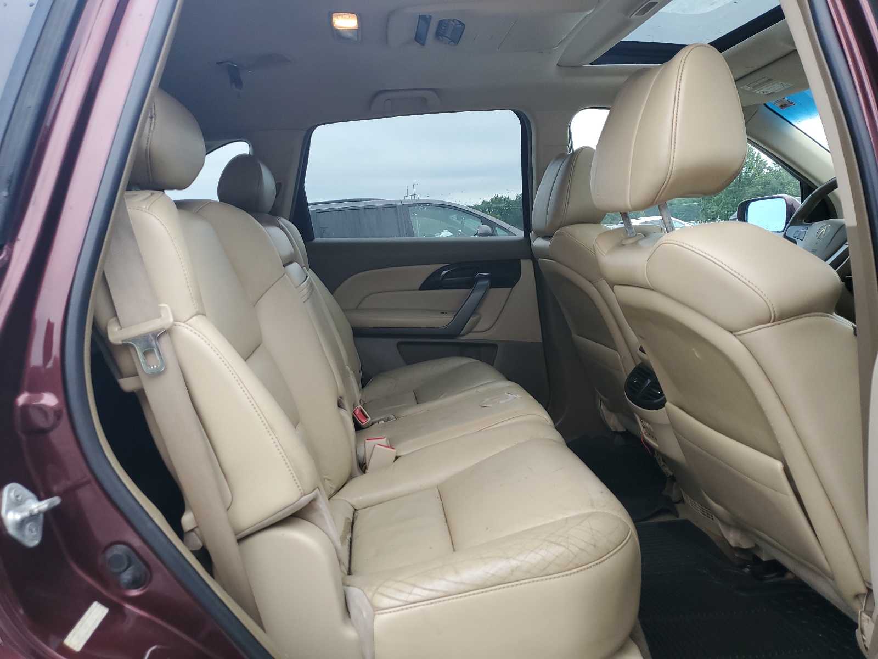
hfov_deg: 67.3
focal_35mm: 26
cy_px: 330
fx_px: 659
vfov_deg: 53.1
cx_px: 439
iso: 62
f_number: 1.5
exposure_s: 1/120
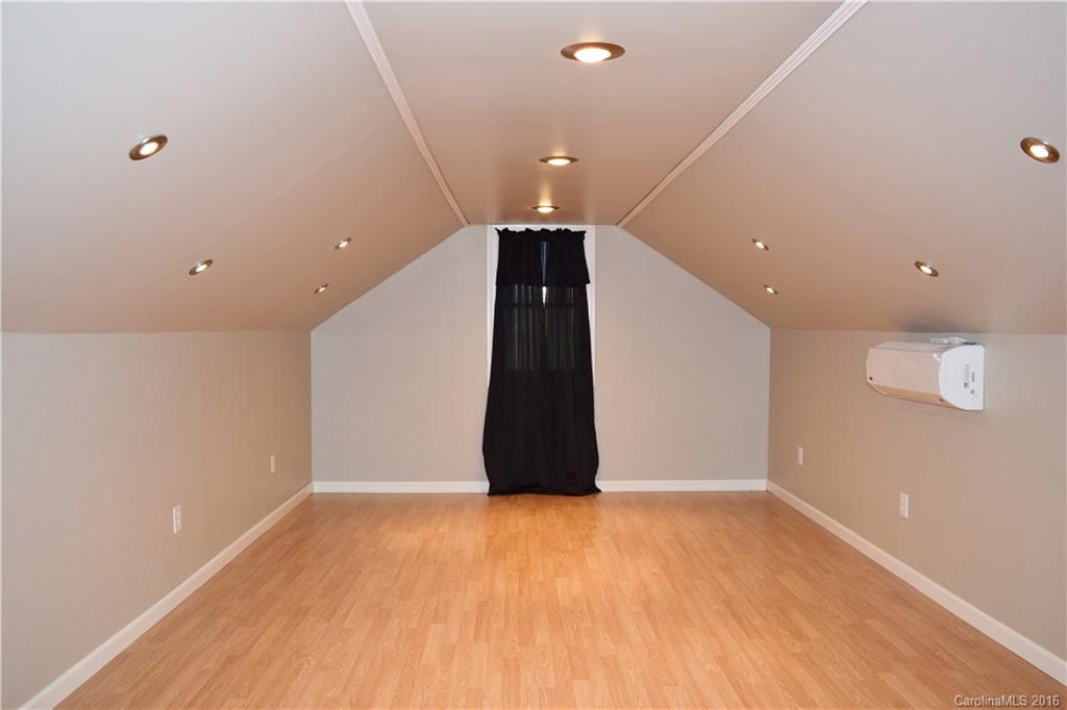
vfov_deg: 47.9
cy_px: 355
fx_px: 800
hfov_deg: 67.4
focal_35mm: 27
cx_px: 534
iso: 800
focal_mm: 18
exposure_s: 1/80
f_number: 4.5
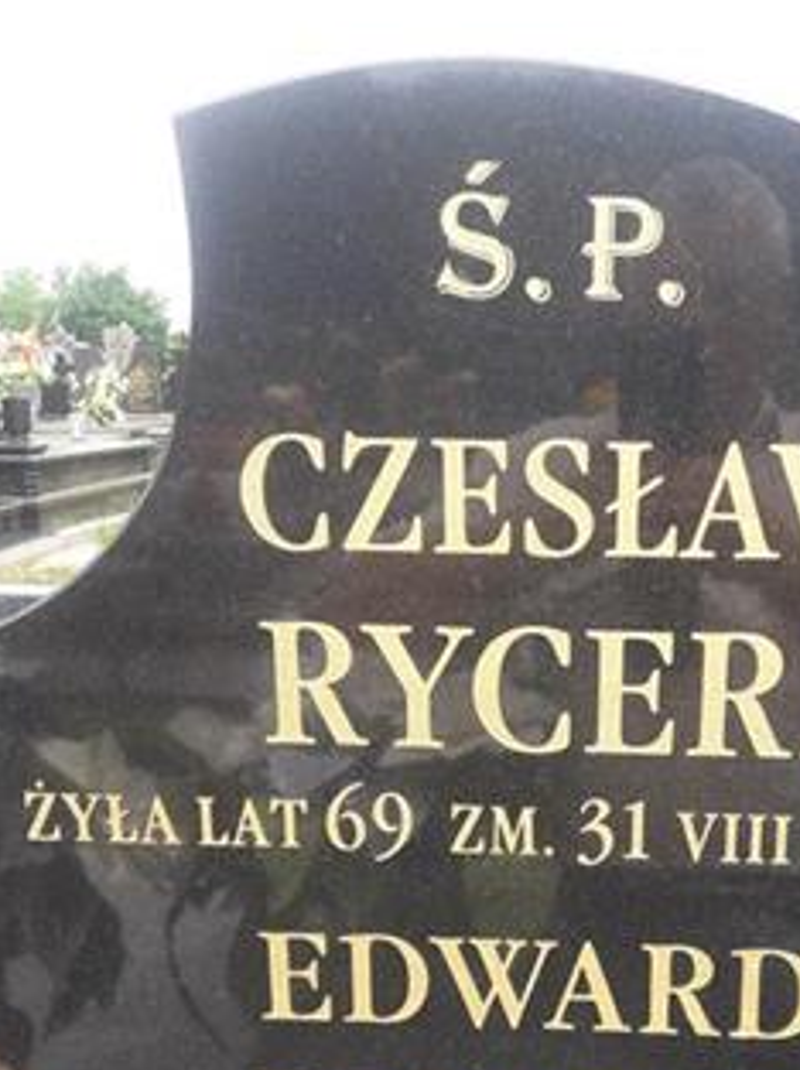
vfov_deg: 42.7
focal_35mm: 43
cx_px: 581
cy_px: 786
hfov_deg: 33.0
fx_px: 1328
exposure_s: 1/347
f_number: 1.9
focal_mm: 3.7
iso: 40
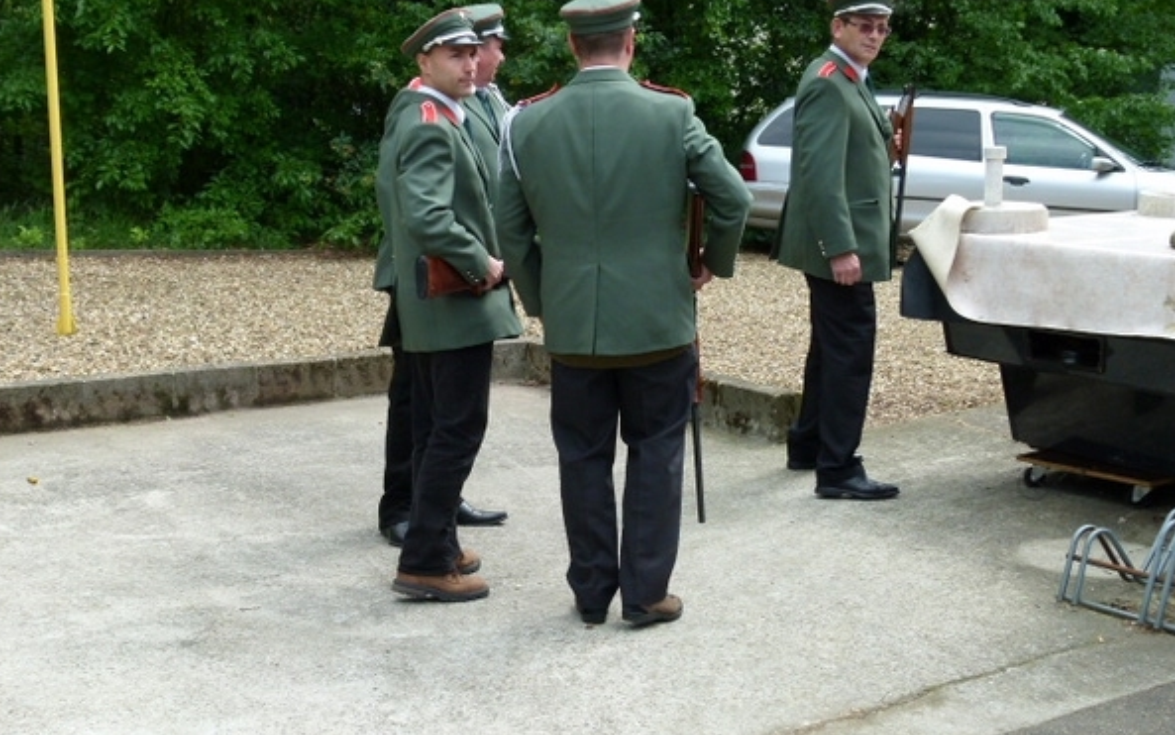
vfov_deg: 22.0
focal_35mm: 59
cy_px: 313
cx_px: 588
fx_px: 1890
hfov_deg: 34.5
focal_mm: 10
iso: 100
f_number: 4
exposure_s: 1/200
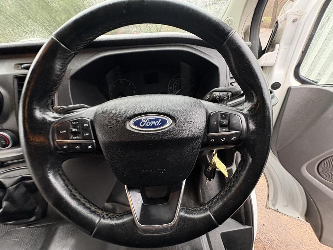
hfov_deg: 102.1
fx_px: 135
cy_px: 125
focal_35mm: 14
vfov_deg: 85.7
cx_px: 166
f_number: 2.2
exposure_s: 1/60
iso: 400
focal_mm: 2.22
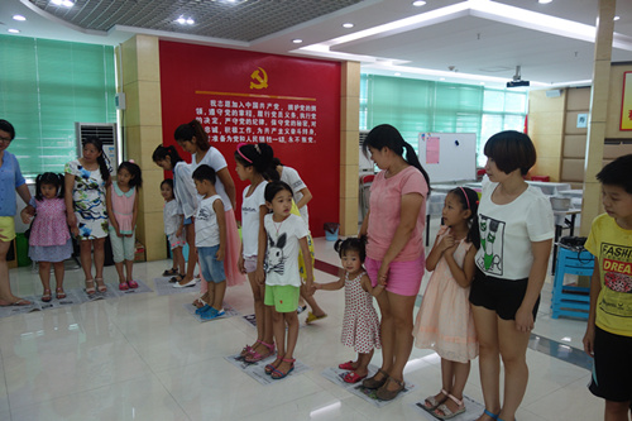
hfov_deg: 65.5
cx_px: 316
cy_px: 210
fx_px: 491
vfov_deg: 46.4
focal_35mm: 28
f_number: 1.8
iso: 125
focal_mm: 10.4
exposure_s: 1/50
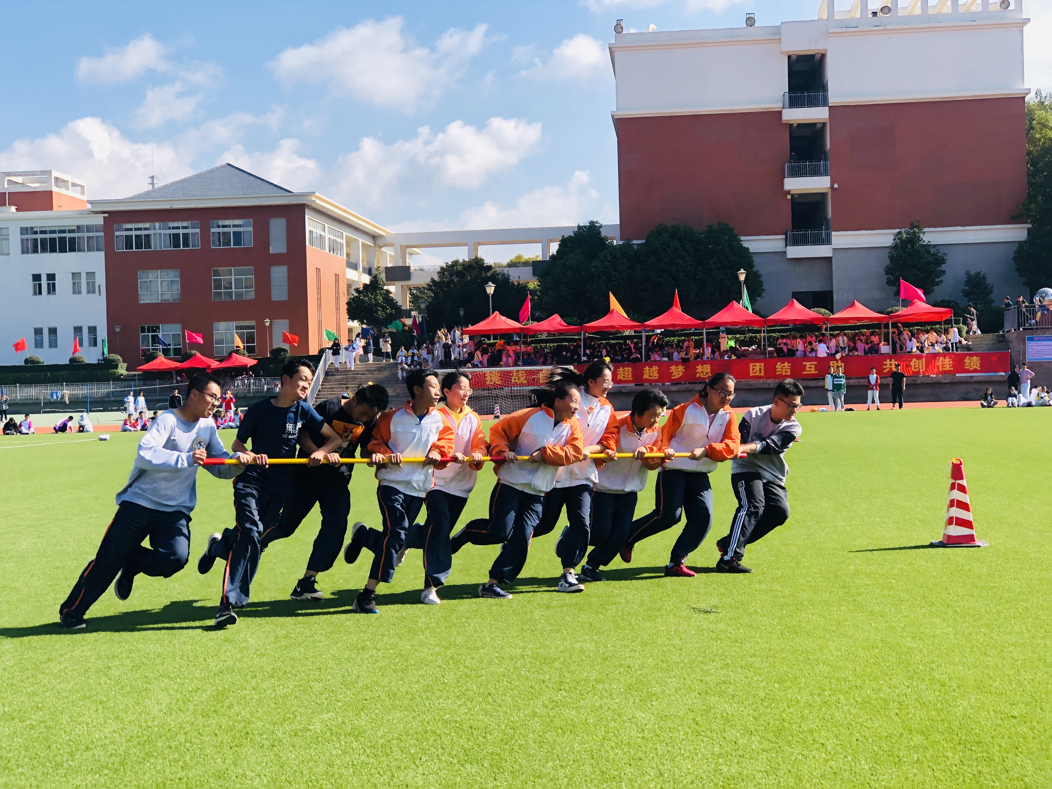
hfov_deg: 33.8
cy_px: 394
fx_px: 1732
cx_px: 526
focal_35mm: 57
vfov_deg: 25.7
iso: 20
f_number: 2.8
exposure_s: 1/461
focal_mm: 6.6
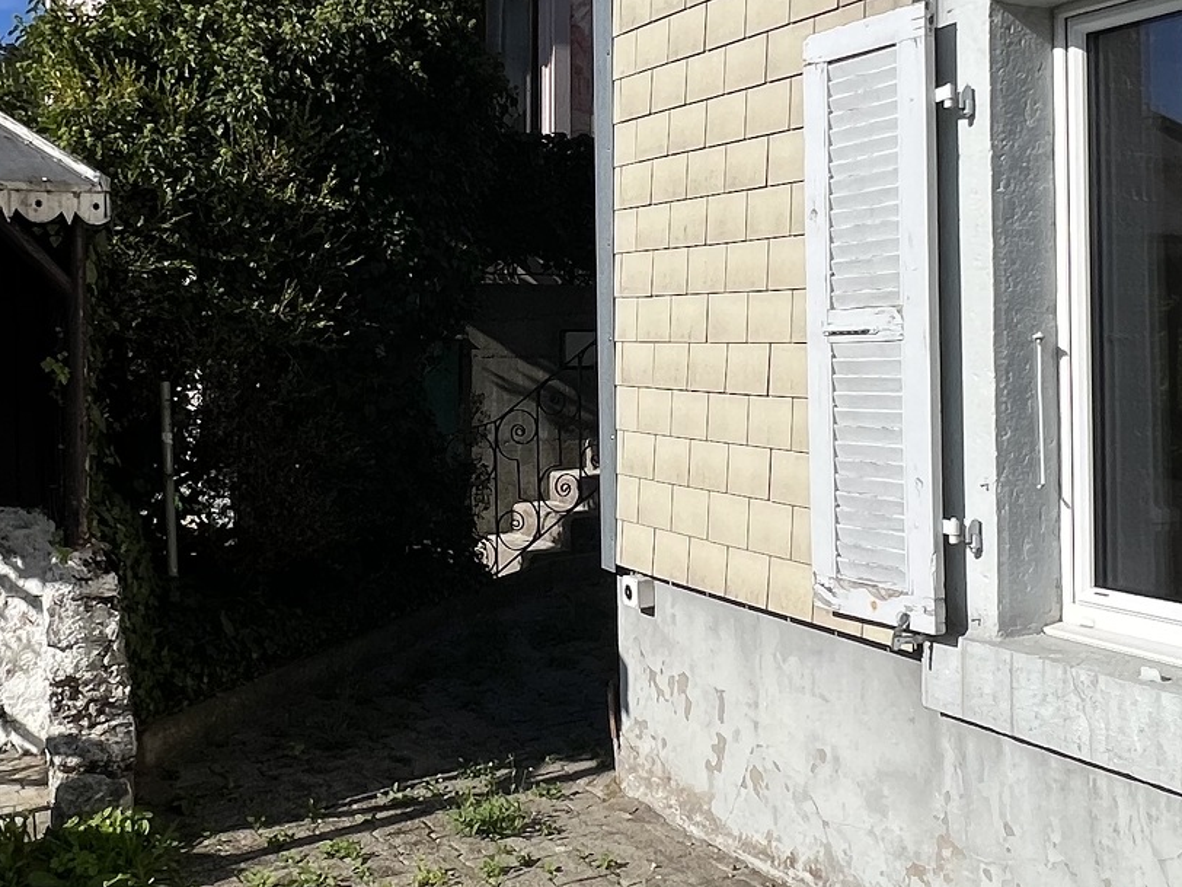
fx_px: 1400
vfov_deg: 34.7
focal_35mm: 41
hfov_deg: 45.7
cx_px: 523
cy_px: 271
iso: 40
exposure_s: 1/3650
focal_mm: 1.57
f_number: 1.8
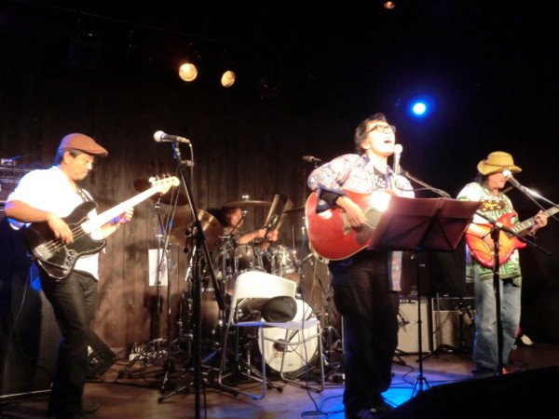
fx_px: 581
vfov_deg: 39.7
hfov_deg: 51.4
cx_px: 280
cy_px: 210
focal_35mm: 36
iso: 400
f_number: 3
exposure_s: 1/25
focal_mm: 6.58
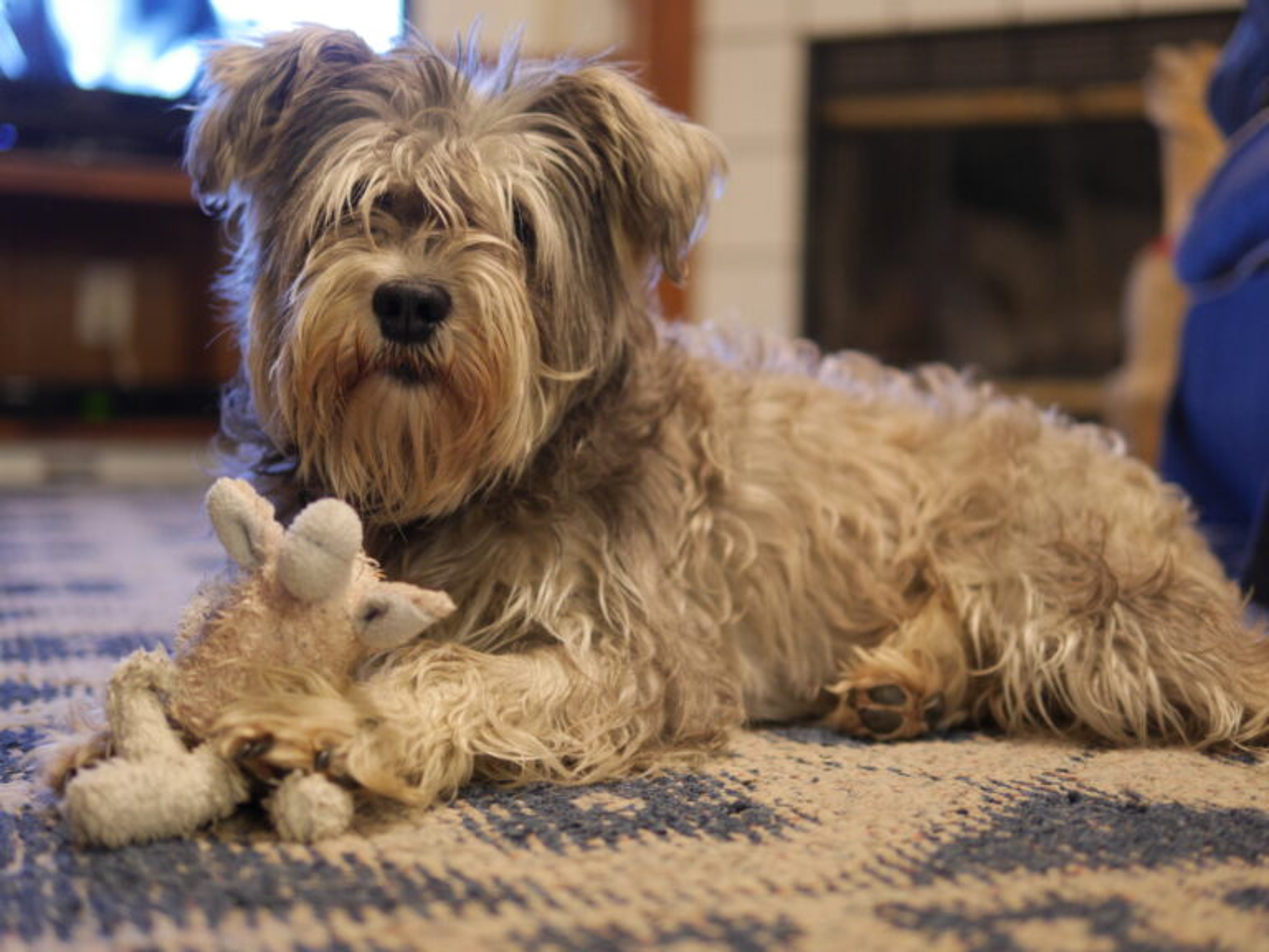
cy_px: 476
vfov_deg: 29.1
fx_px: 1833
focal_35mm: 50
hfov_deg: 38.2
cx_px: 634
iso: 1000
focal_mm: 25
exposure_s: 1/60
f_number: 1.4
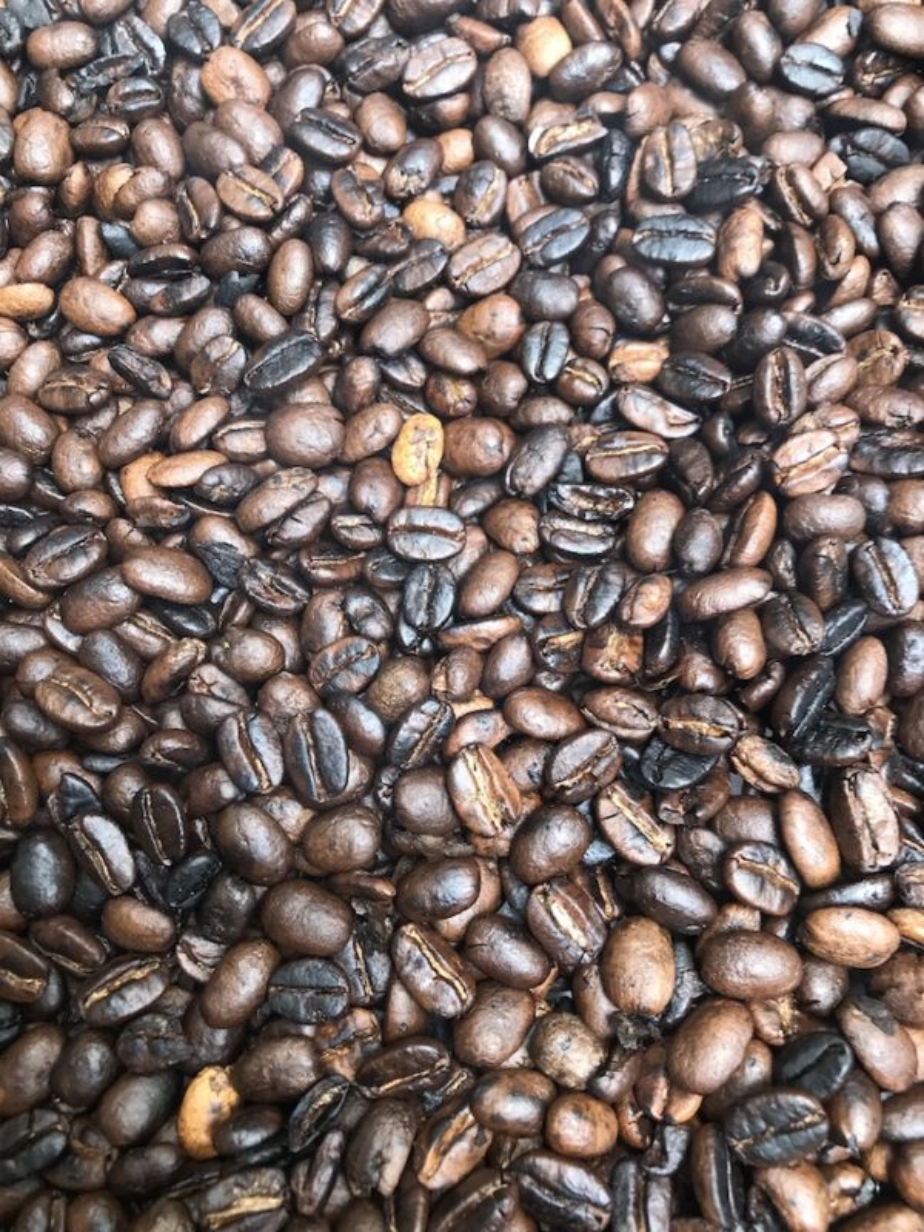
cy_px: 616
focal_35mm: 28
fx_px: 997
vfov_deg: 63.4
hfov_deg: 49.7
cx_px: 462
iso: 25
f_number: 1.8
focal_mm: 3.99
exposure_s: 1/33
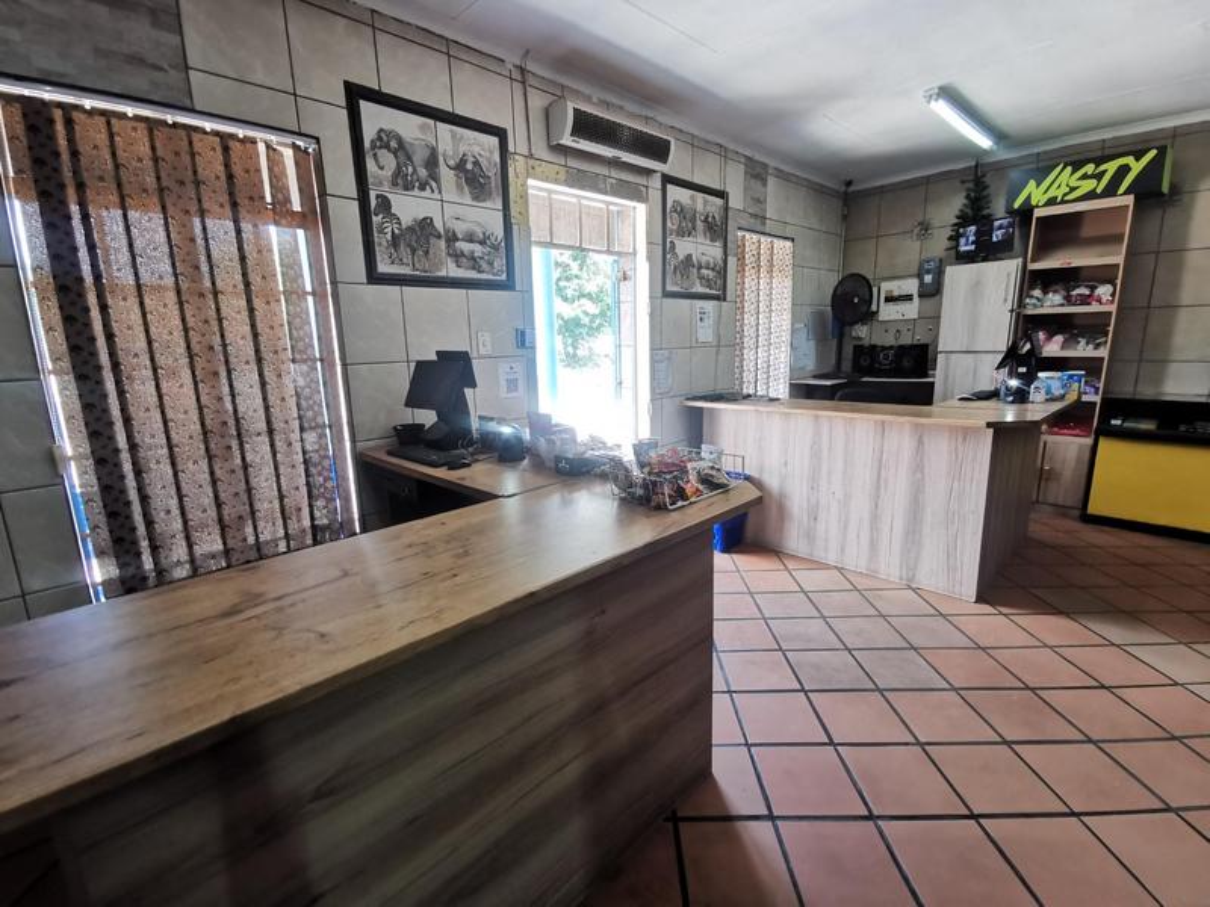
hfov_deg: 94.5
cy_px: 454
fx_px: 559
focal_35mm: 16
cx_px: 605
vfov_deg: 78.1
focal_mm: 2.35
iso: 320
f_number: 2.2
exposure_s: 1/50
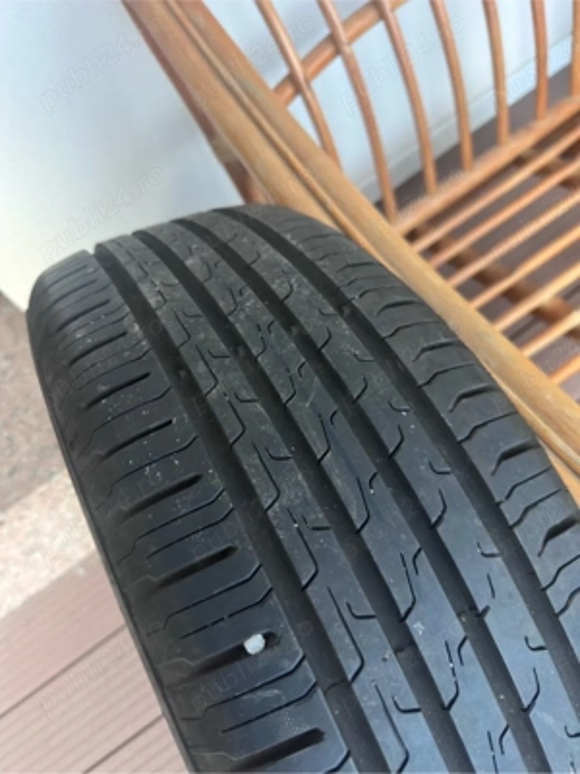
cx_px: 290
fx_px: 536
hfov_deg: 56.8
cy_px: 387
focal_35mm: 24
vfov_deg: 71.6
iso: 500
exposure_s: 1/33
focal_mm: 6.86
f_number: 1.78
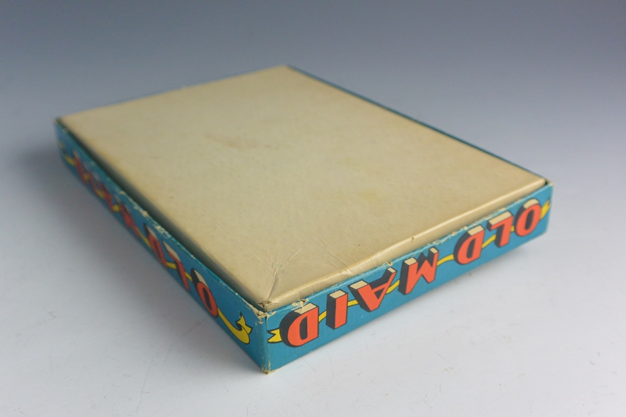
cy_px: 208
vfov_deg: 30.5
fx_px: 765
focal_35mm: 44
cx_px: 313
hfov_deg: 44.5
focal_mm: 16.3
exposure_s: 1/60
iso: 500
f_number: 4.2
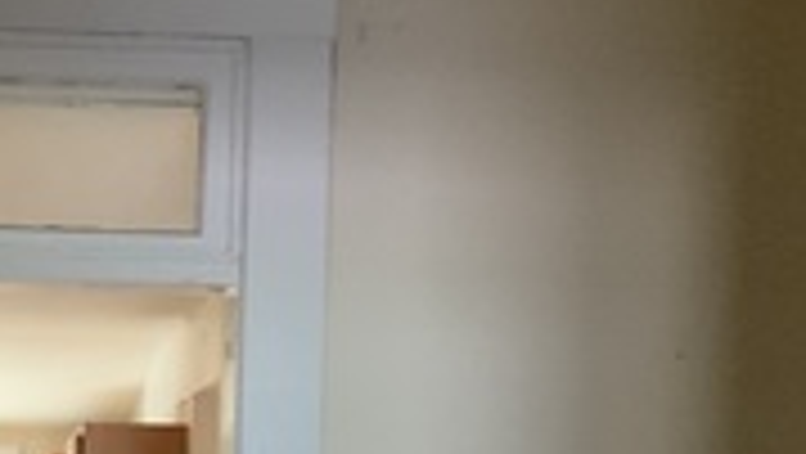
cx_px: -9
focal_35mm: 113
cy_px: 467
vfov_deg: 10.6
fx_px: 2417
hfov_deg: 18.4
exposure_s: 1/30
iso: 400
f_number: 1.8
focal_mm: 3
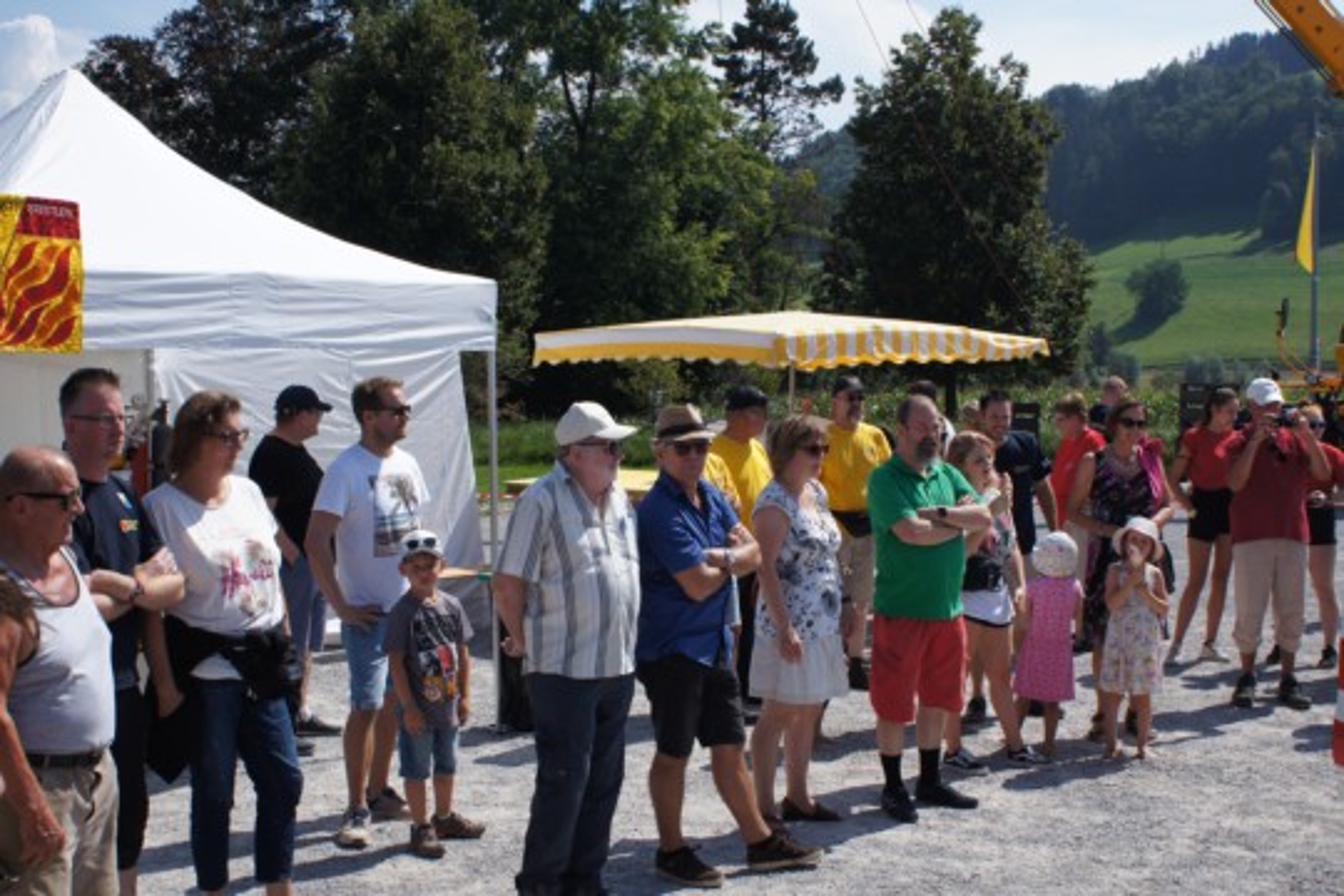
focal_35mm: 45
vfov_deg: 29.9
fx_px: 1680
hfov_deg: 43.6
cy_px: 448
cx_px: 672
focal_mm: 30
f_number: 11
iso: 100
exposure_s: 1/160
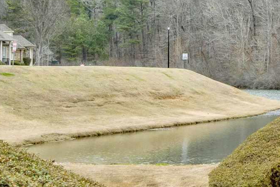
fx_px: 1252
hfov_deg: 12.2
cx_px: 404
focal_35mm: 161
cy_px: -26
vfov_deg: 8.4
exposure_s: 1/160
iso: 320
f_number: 14
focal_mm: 35
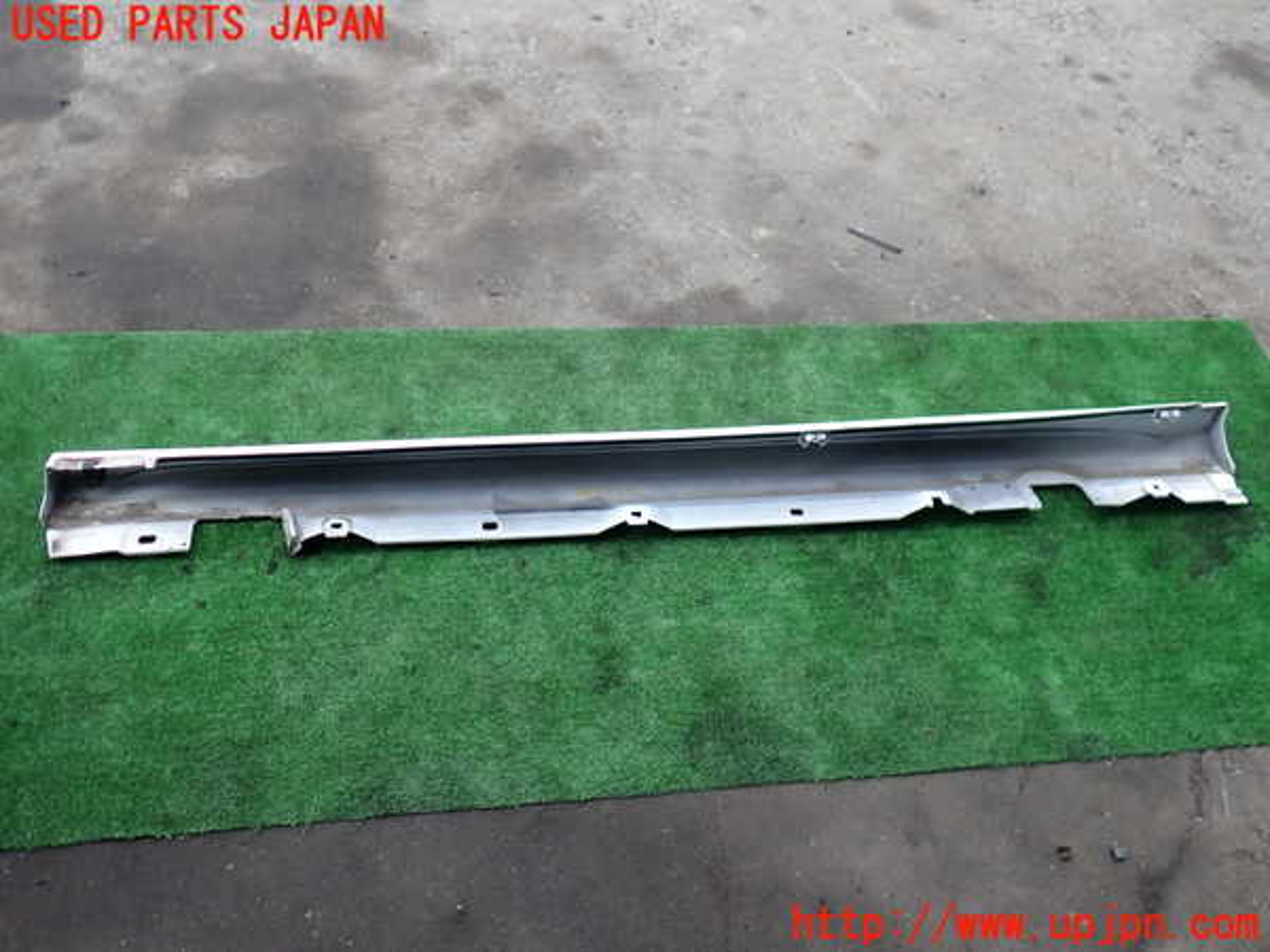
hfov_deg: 60.0
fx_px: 1101
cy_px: 476
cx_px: 635
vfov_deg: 46.8
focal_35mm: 30
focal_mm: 5.4
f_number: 2.3
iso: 100
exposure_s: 1/160
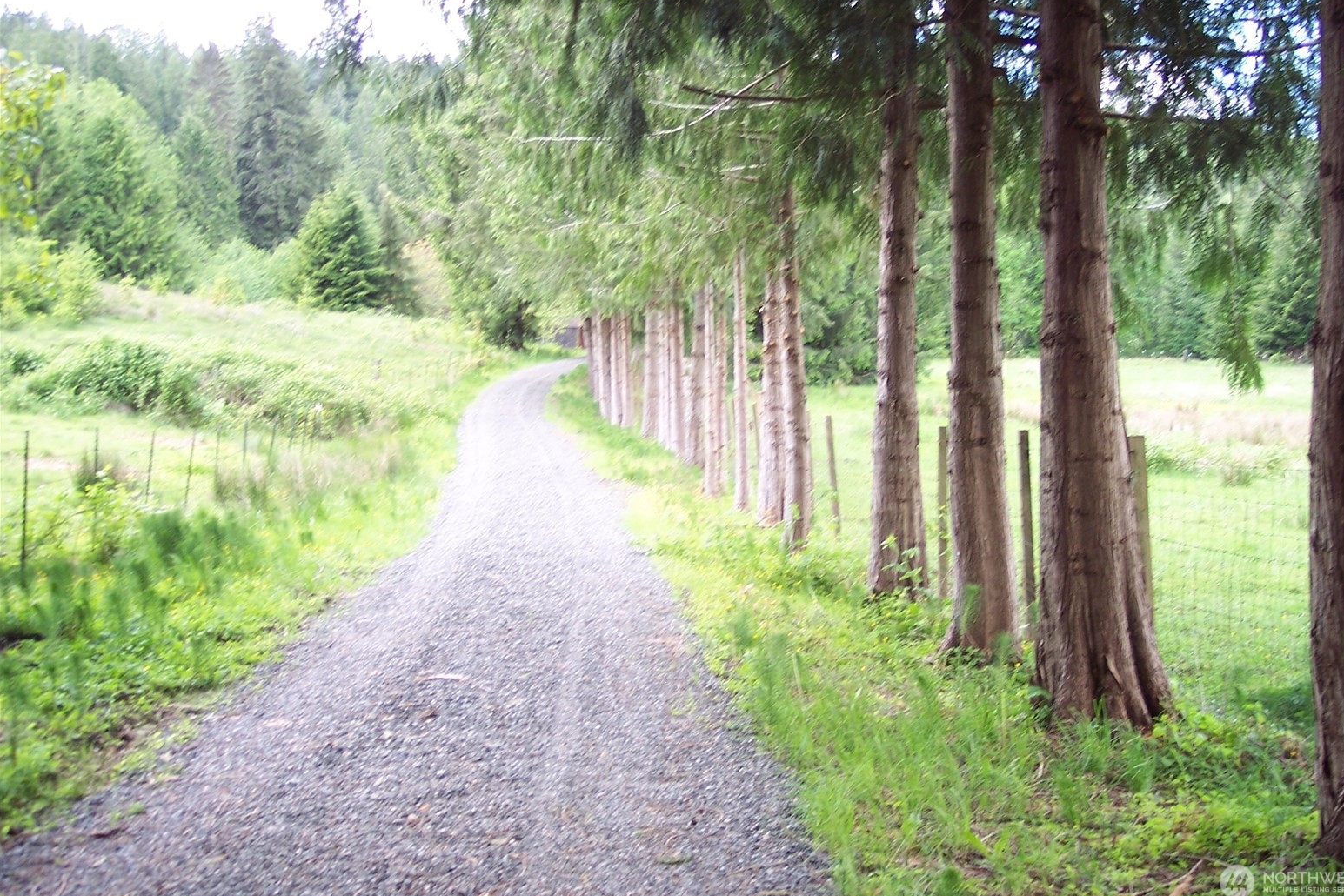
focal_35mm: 42
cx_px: 695
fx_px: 1568
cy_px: 401
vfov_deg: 31.9
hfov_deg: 46.4
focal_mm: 8
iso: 100
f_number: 2.8
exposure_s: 1/60
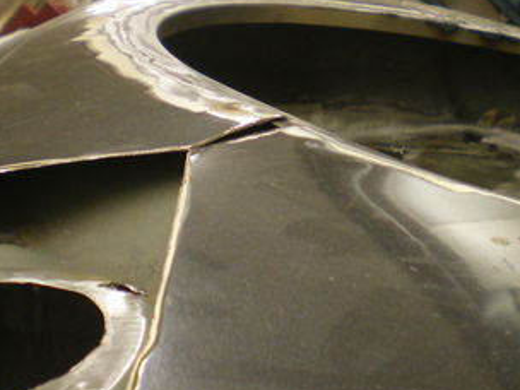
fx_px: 1202
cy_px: 17
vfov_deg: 18.1
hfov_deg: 24.4
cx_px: 233
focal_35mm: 80
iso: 200
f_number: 3.1
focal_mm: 6.3
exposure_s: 1/30
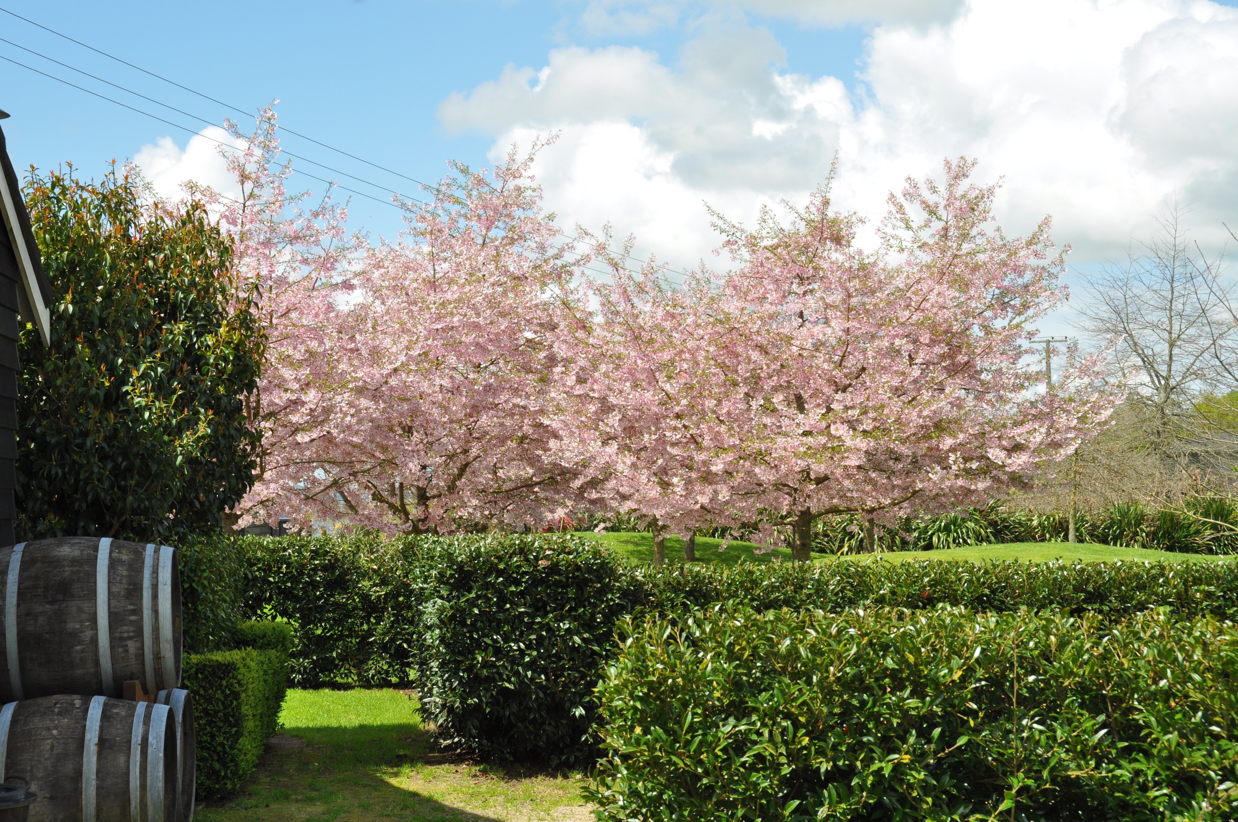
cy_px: 411
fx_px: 2164
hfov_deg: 31.9
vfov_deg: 21.5
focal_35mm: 63
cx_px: 619
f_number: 14
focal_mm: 42
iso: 200
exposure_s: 1/200
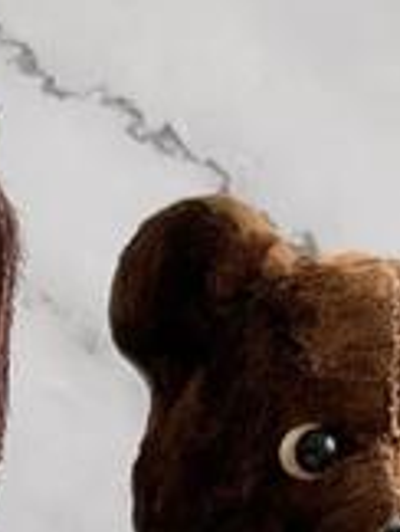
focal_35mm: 164
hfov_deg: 8.2
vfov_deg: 10.8
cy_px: 1117
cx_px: -623
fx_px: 2520
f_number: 1.6
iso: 64
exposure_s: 1/121
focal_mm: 5.1
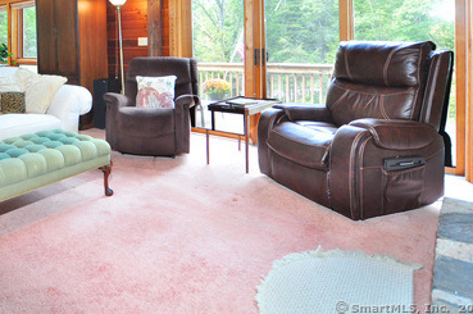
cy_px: 48
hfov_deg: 62.8
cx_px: 87
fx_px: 341
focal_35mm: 26
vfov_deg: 46.0
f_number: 3.5
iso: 1000
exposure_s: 1/125
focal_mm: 10
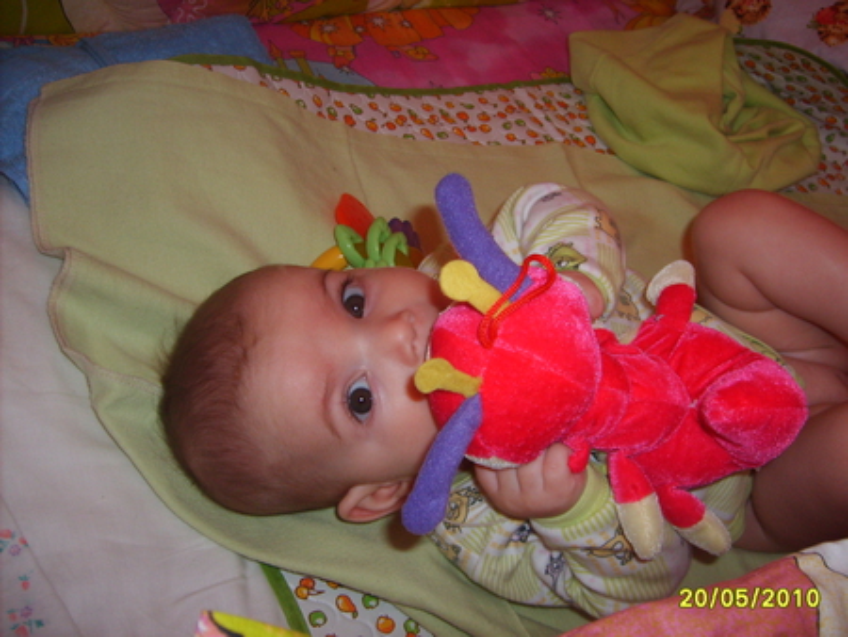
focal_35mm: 35
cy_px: 318
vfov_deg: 40.7
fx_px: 858
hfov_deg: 52.6
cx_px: 424
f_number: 2.8
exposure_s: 1/45
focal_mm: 5.8
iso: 100
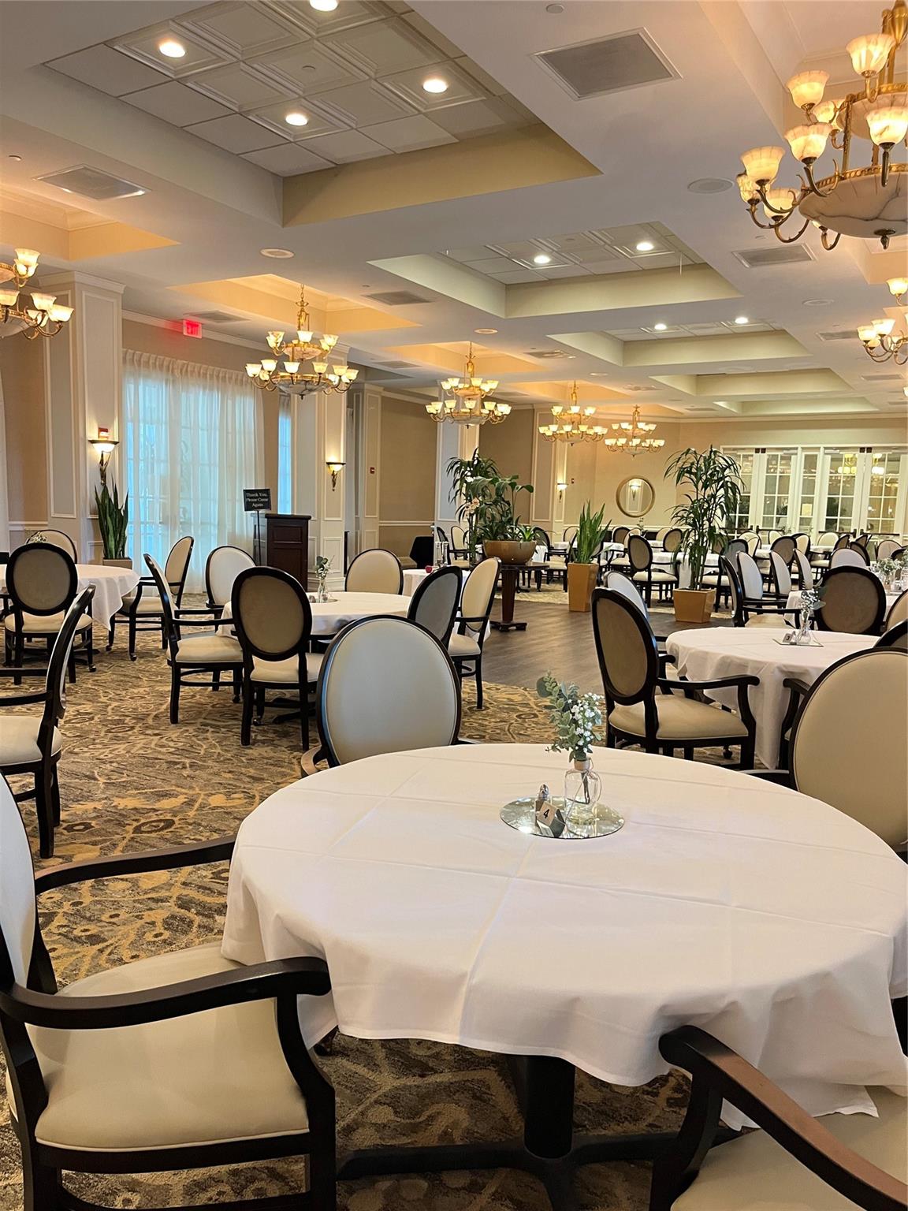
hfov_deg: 53.1
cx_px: 454
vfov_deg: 67.3
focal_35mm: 26
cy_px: 606
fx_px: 909
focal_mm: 5.1
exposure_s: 1/60
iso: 400
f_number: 1.6
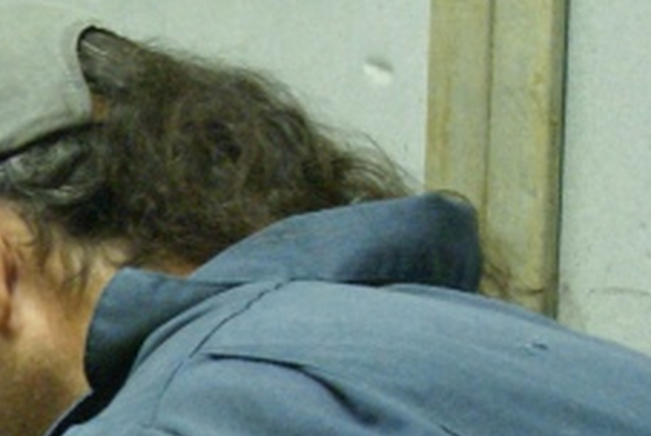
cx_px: -439
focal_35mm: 304
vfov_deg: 4.5
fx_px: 5509
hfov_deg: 6.6
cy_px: 744
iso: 800
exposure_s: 1/15
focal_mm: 45
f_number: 5.6
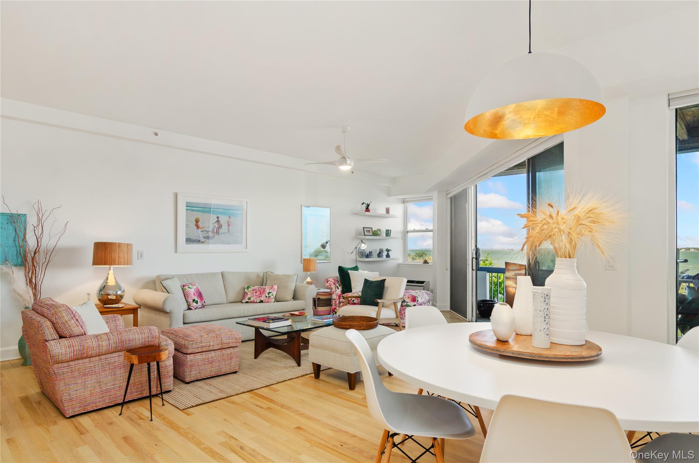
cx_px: 350
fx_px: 407
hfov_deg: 81.3
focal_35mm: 21
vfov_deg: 59.3
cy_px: 232
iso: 200
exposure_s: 1/3
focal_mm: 14
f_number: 8
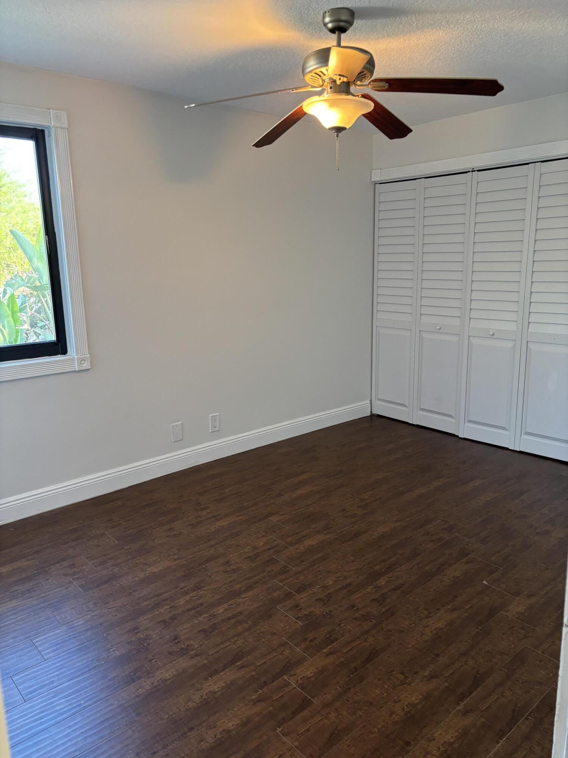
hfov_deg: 53.1
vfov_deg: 67.3
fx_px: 569
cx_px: 284
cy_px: 379
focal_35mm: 26
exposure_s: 1/60
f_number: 1.6
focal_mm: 5.96
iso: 200
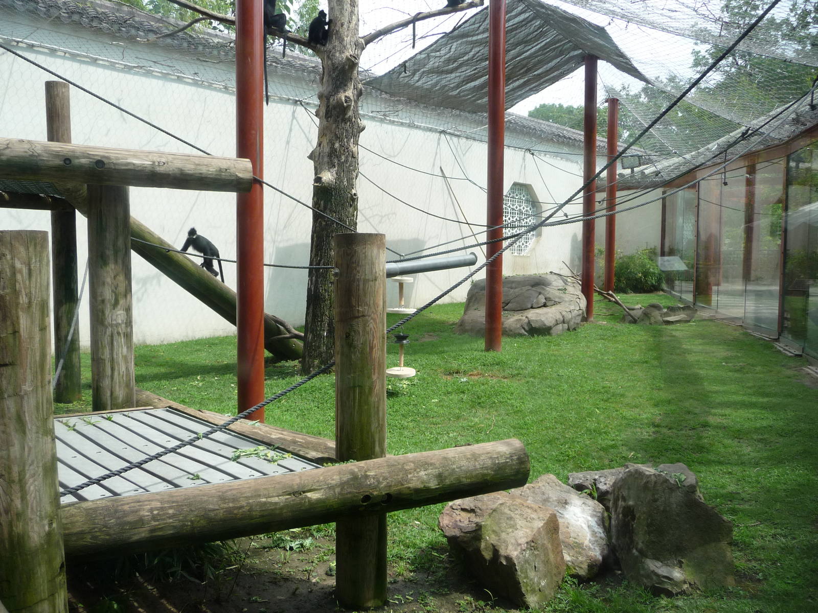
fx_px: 662
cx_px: 409
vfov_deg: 49.7
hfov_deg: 63.4
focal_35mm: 28
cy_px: 306
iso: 125
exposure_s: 1/500
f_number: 3.3
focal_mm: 4.7
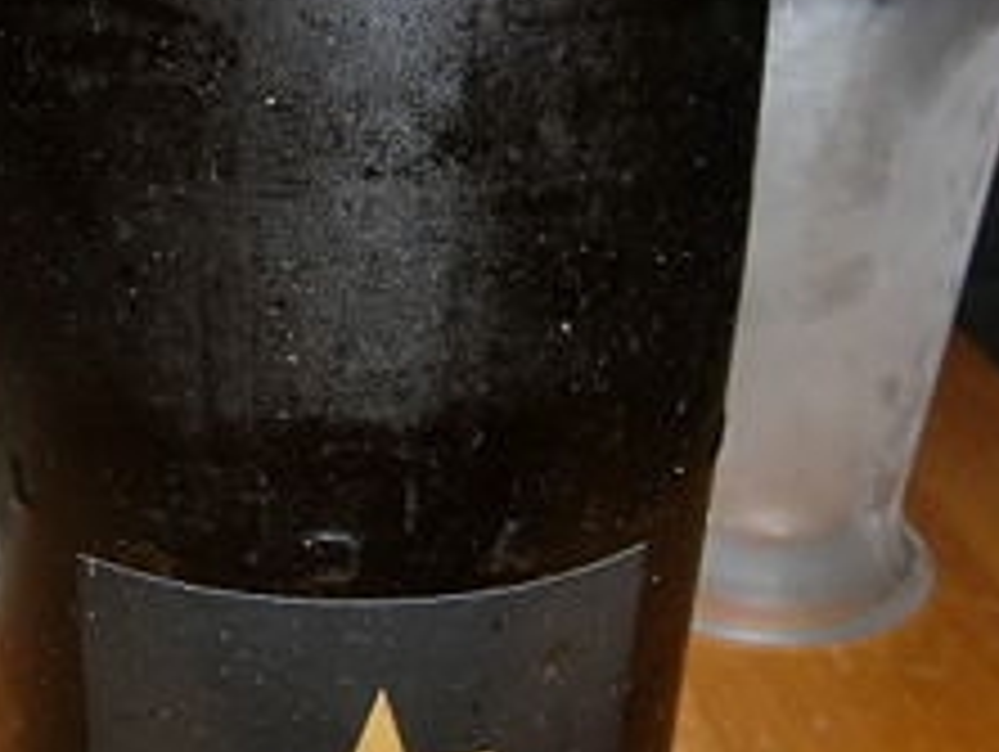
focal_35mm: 69
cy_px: 329
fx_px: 1993
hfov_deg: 27.8
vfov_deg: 21.3
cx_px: 263
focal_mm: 6.1
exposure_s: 1/15
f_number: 8.4
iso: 64
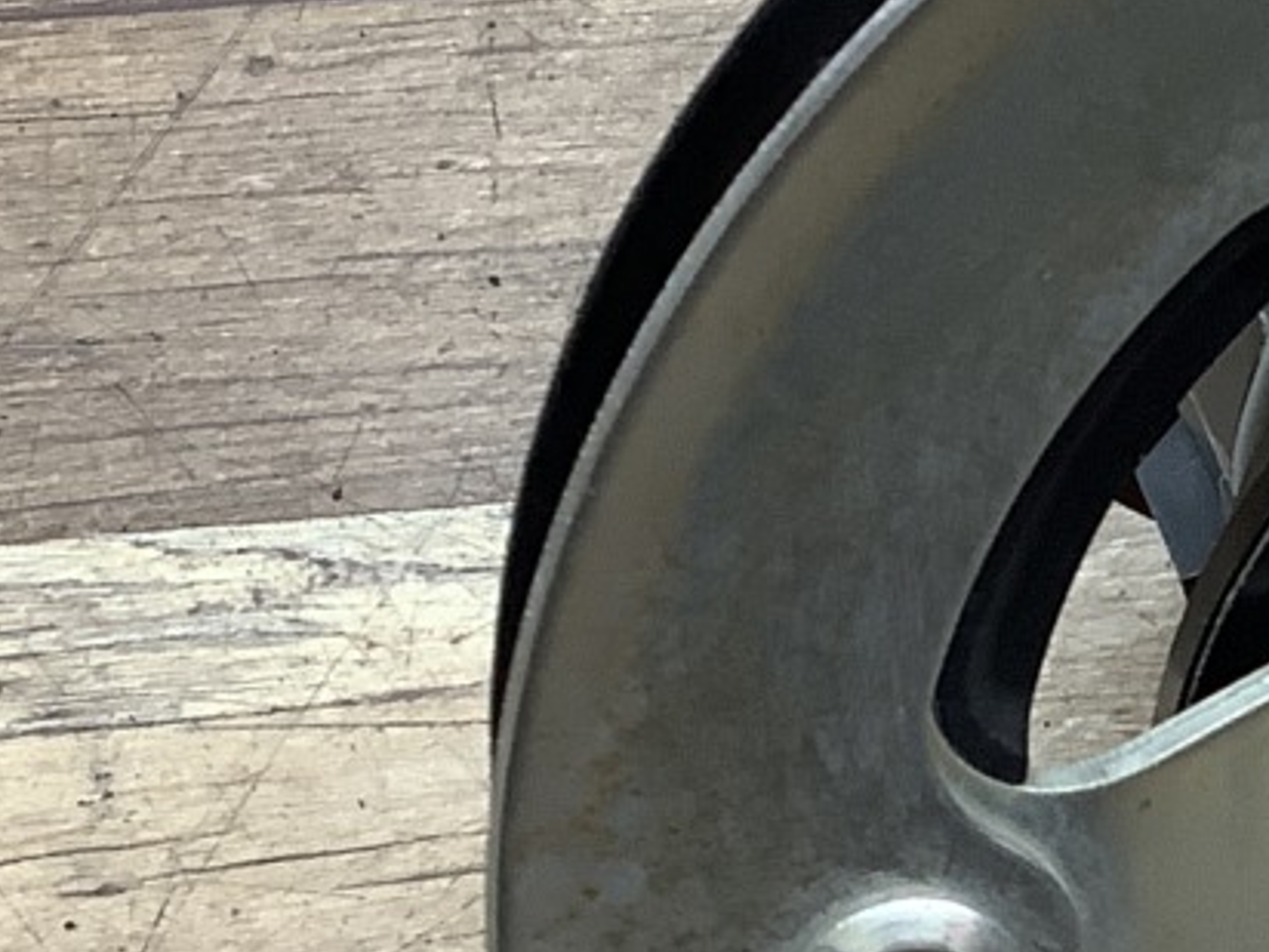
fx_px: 4546
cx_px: 1676
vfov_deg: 11.9
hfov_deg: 15.1
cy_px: 599
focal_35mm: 124
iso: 160
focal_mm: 3.3
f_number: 2.4
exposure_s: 1/50
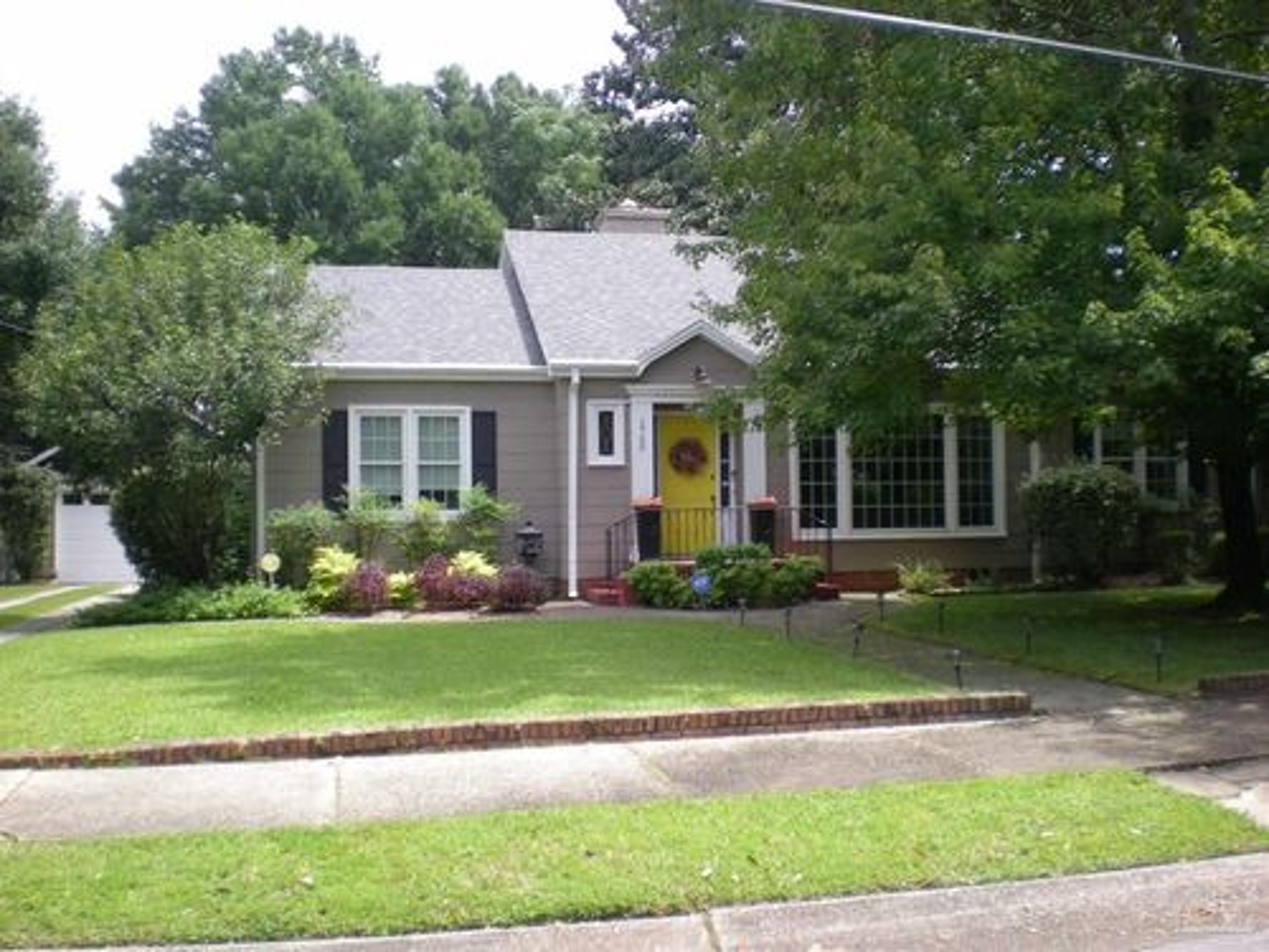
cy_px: 476
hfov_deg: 49.0
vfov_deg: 37.7
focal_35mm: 38
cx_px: 634
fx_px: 1393
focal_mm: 6.3
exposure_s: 1/214
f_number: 3.1
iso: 50
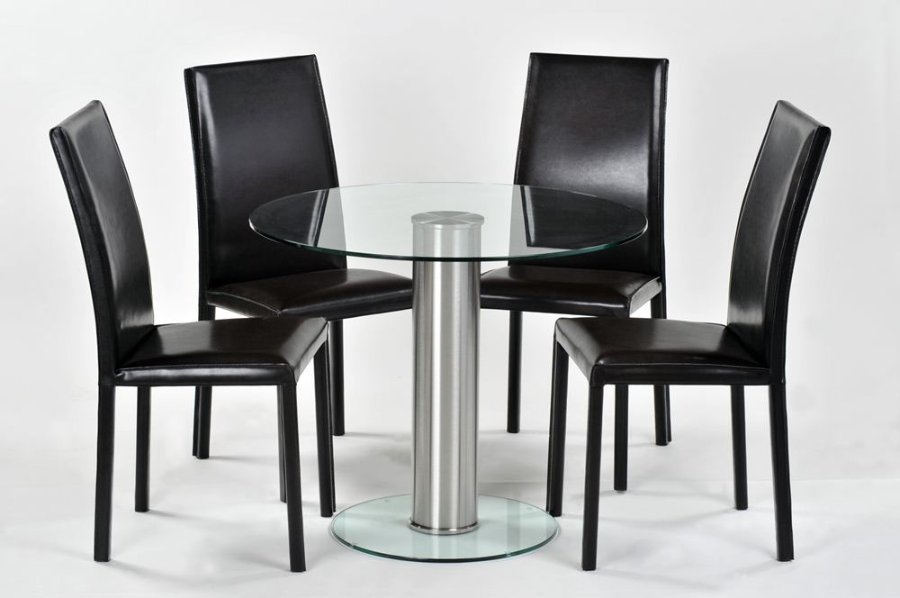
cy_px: 299
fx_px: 2921
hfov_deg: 17.5
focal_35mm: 117
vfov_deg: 11.7
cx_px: 450
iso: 200
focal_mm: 78
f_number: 13
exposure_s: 1/60
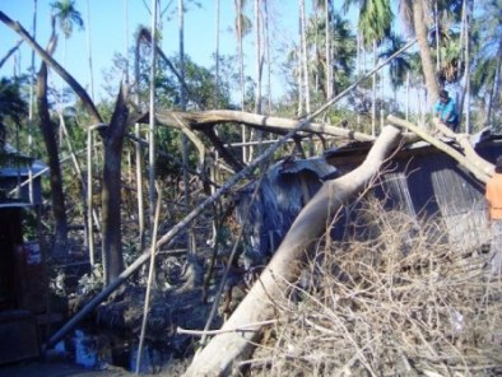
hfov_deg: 47.8
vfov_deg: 36.9
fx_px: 566
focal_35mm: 39
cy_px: 188
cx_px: 251
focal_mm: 8
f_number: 2.8
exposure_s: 1/400
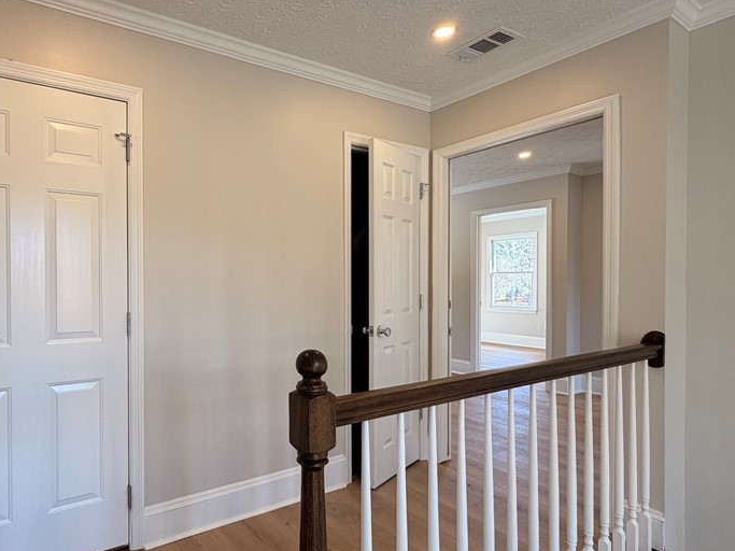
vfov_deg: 63.4
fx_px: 446
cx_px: 253
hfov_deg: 76.8
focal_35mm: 21
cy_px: 286
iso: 125
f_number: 2.2
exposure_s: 1/120
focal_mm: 2.22
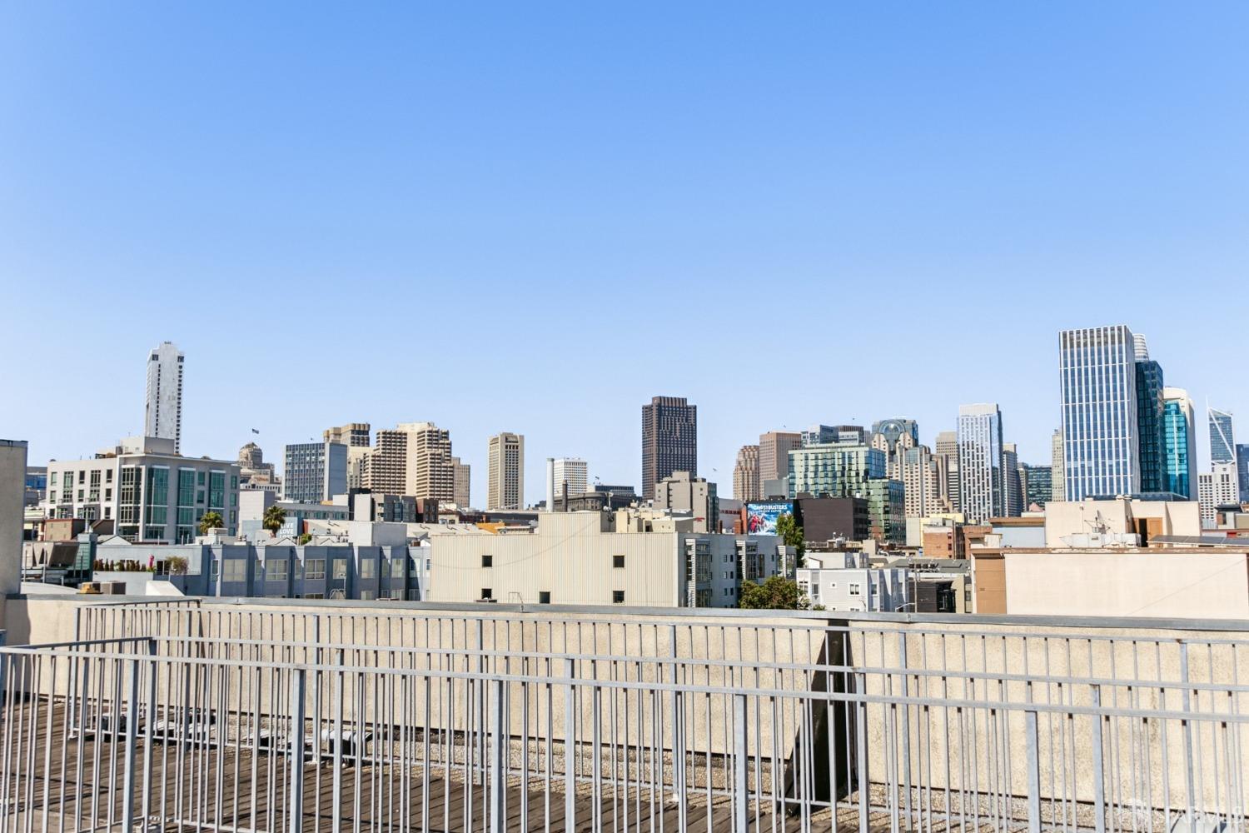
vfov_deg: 38.9
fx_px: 1180
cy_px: 416
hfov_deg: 55.8
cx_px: 624
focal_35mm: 34
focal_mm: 23
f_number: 4.5
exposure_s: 1/1600
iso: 80
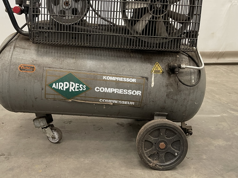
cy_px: 61
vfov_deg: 40.3
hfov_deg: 52.4
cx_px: 101
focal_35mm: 35
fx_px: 241
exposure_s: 1/60
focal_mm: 5.1
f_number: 1.6
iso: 250
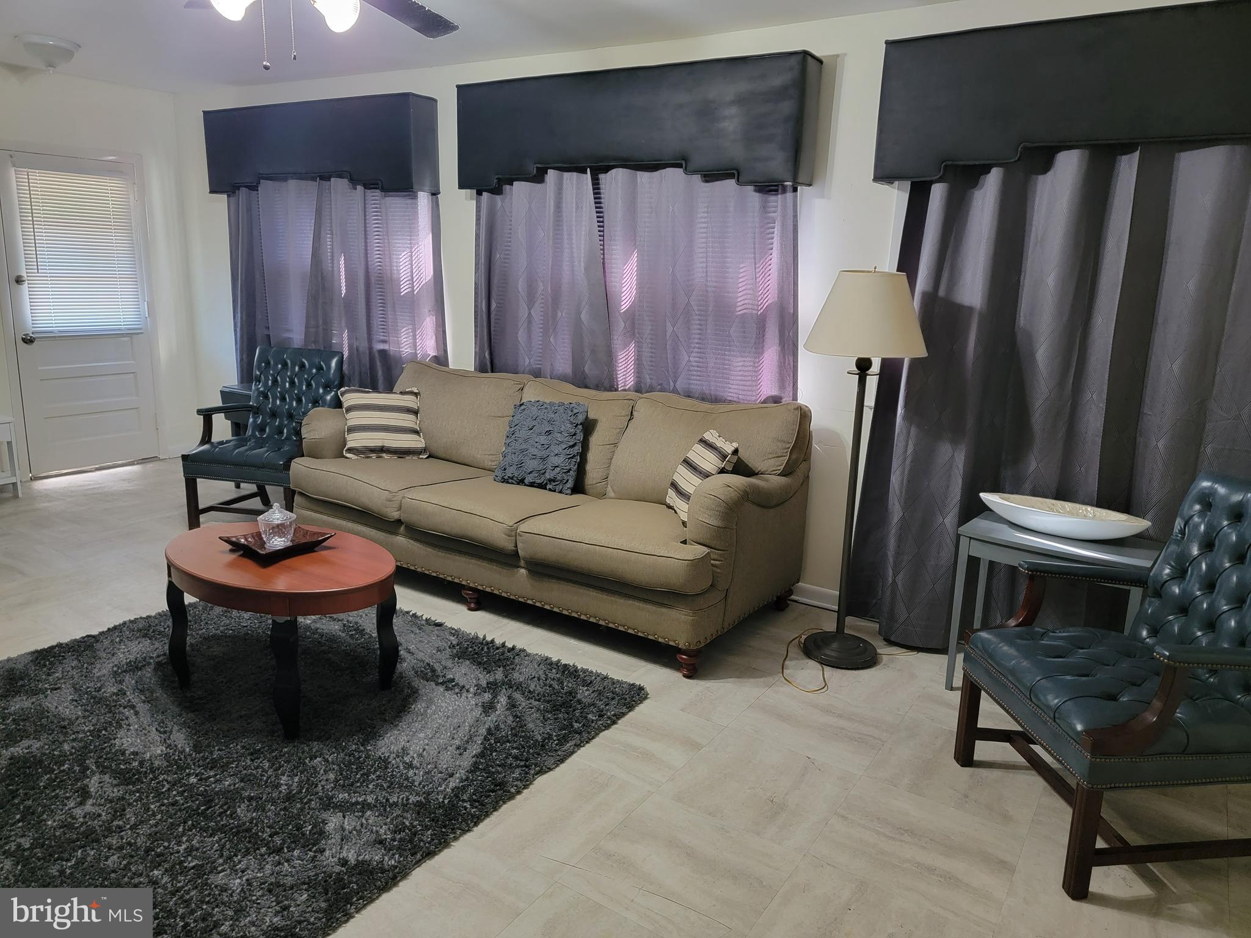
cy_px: 469
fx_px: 867
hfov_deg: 71.6
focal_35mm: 24
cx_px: 626
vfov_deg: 56.8
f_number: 1.8
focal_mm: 6.7
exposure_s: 1/40
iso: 400
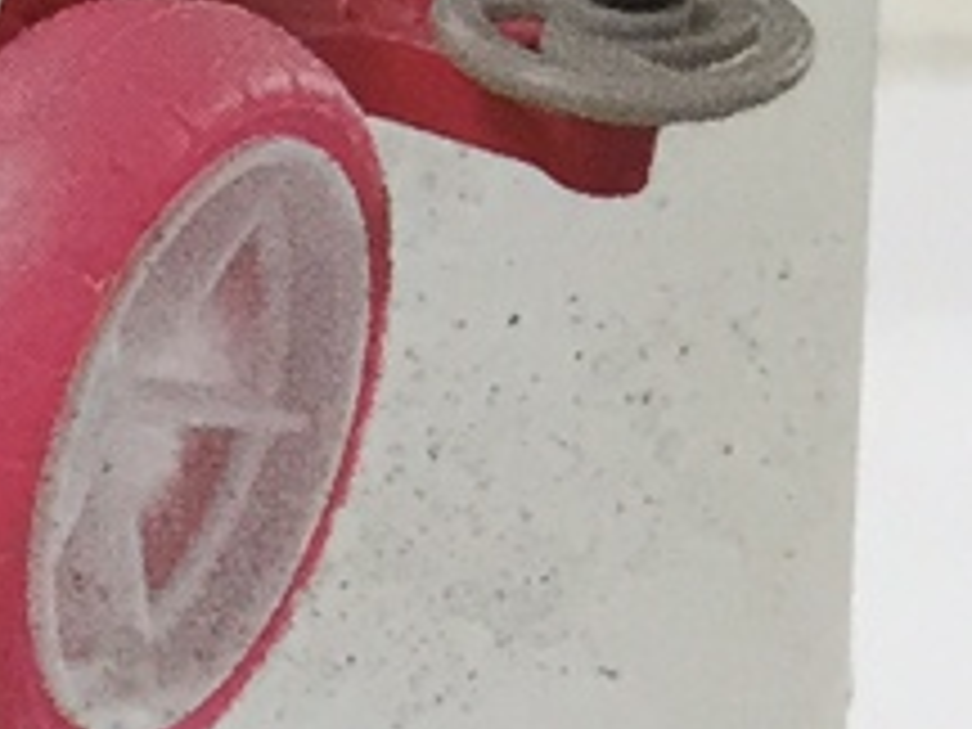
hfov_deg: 7.3
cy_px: -184
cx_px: -2538
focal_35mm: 219
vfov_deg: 6.7
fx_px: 6149
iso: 64
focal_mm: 4.15
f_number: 2.2
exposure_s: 1/30
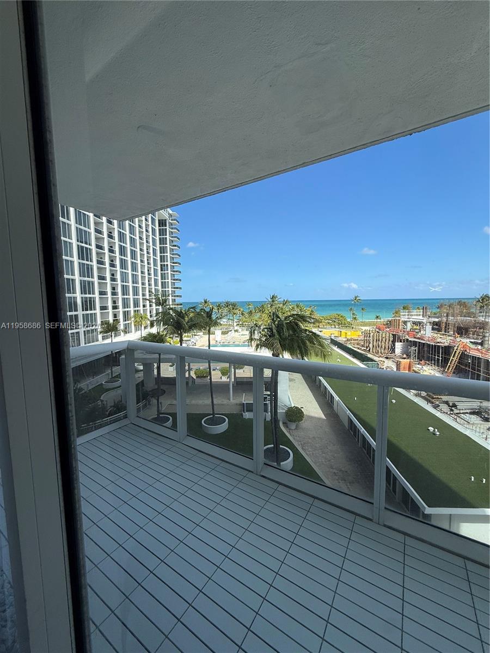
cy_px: 326
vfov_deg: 102.1
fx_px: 264
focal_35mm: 14
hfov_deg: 85.7
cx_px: 245
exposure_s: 1/709
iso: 50
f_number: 2.2
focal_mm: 2.22
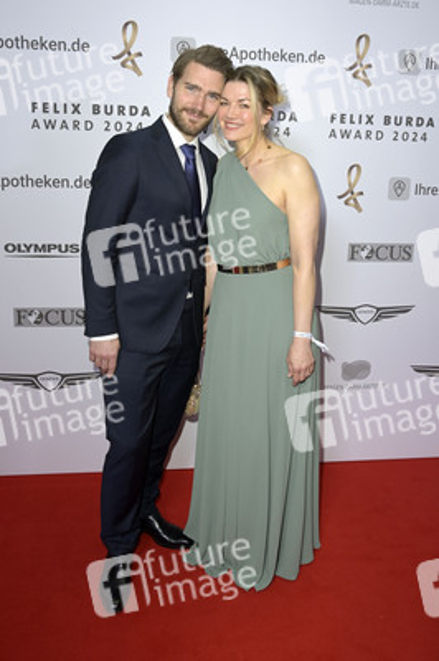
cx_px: 220
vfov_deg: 62.0
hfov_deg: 43.5
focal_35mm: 30
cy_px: 330
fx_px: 550
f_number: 5.6
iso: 640
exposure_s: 1/200
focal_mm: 30
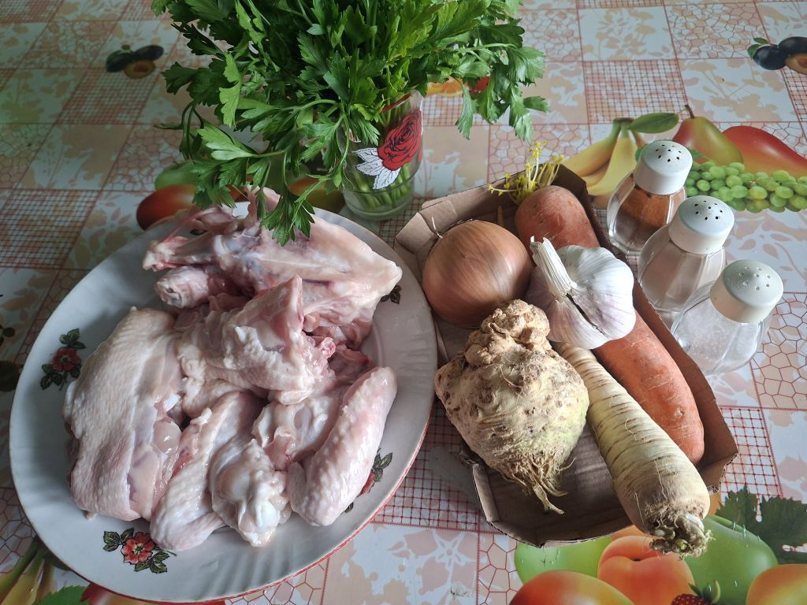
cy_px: 302
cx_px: 404
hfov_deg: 73.9
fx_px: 536
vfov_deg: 58.9
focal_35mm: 23
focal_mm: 5.54
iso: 320
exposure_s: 1/50
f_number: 1.8
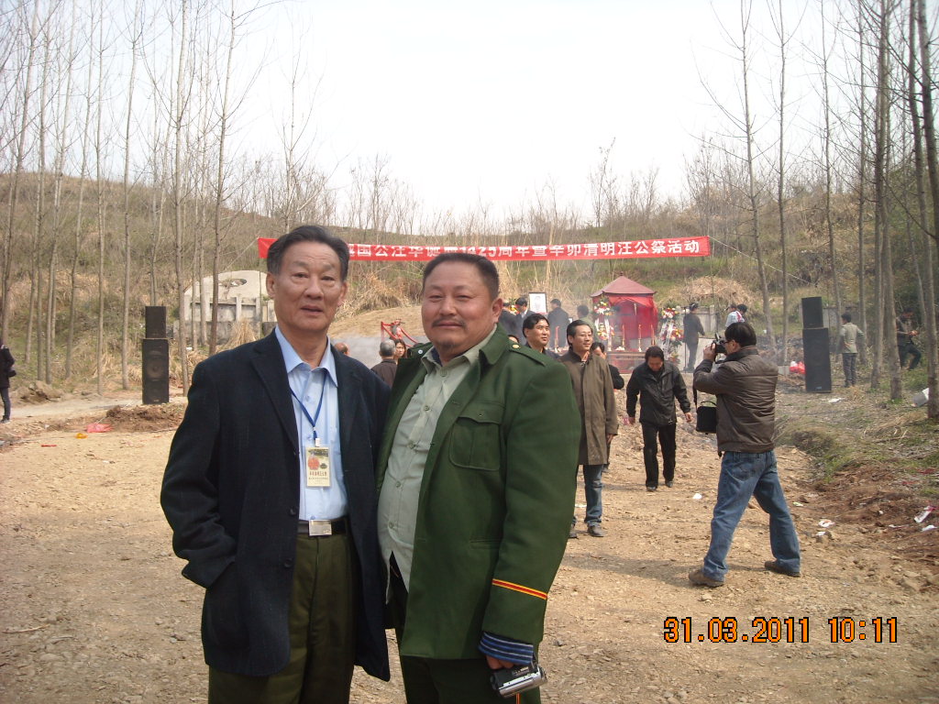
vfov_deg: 40.7
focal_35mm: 35
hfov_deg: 52.6
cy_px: 352
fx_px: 949
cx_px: 470
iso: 64
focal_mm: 5.7
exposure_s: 1/105
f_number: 5.6
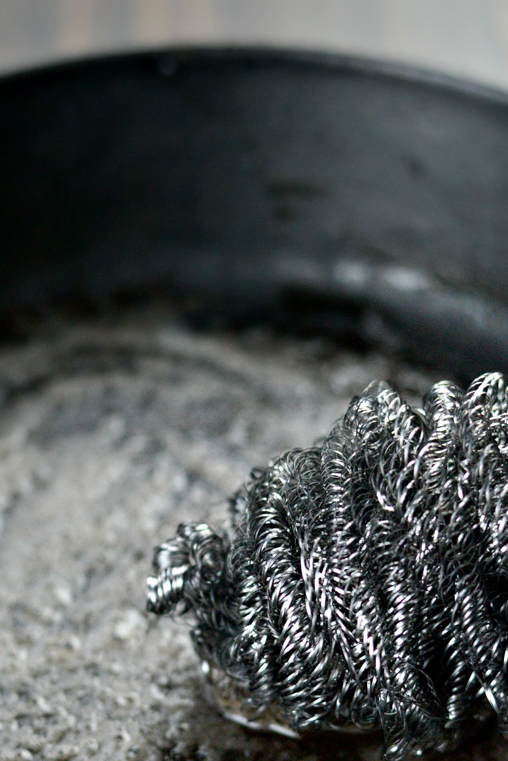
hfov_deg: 14.4
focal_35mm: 95
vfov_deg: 21.3
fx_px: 2009
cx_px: 155
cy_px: 575
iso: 3200
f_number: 2.8
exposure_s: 1/1250
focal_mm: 50
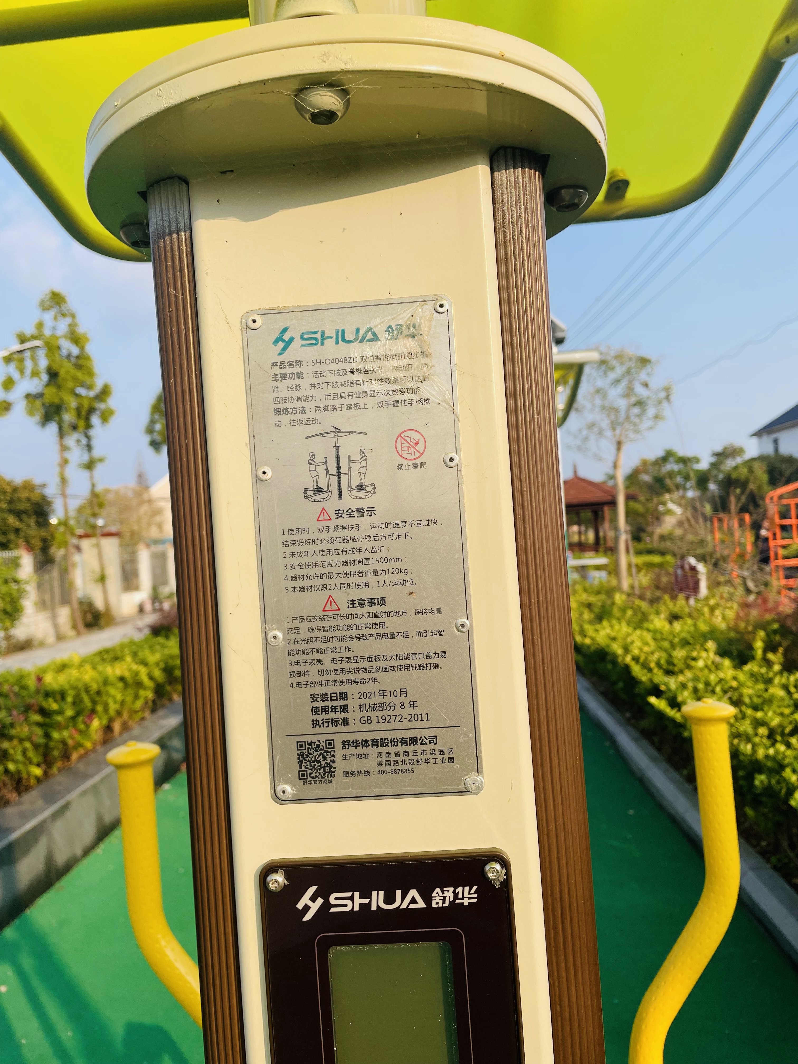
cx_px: 399
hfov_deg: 53.1
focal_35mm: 26
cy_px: 532
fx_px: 799
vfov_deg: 67.3
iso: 32
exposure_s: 1/2132
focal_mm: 4.2
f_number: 1.6
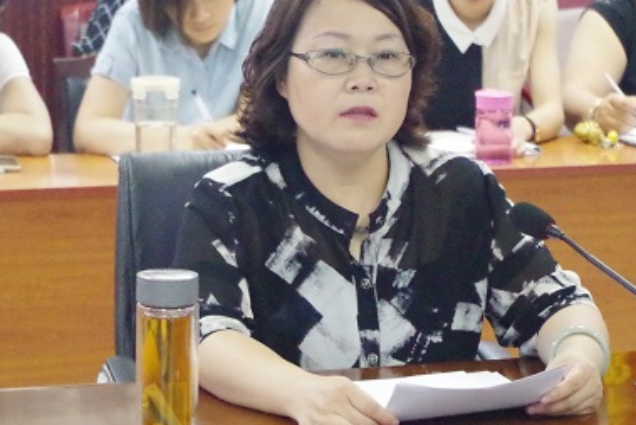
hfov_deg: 15.0
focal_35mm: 137
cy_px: 233
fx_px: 2421
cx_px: 275
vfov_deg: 10.0
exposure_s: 1/60
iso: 12800
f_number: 5.6
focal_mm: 55
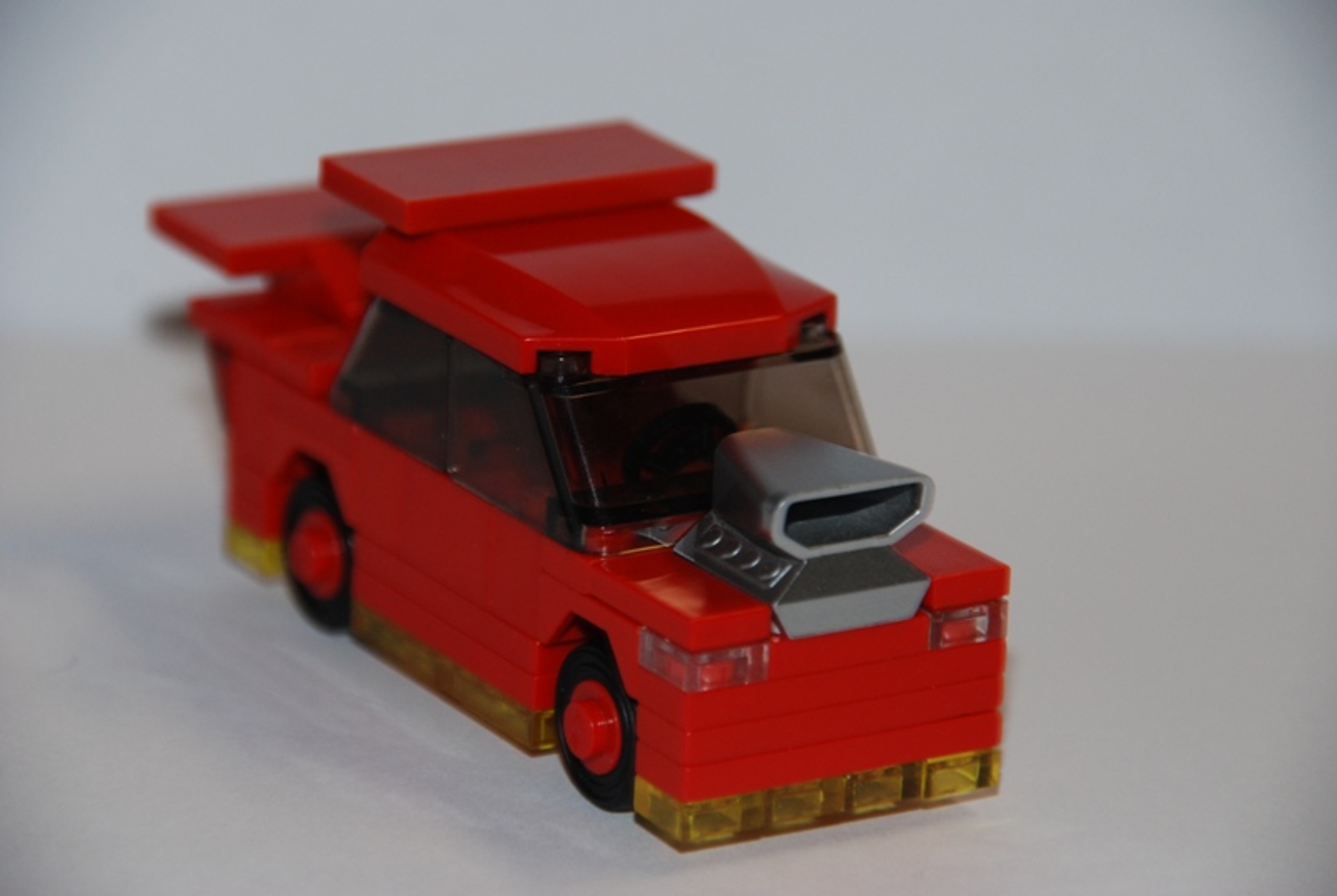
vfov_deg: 4.6
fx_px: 11158
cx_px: 668
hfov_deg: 6.9
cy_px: 448
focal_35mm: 300
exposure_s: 1/60
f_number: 6.3
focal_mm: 200
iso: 400
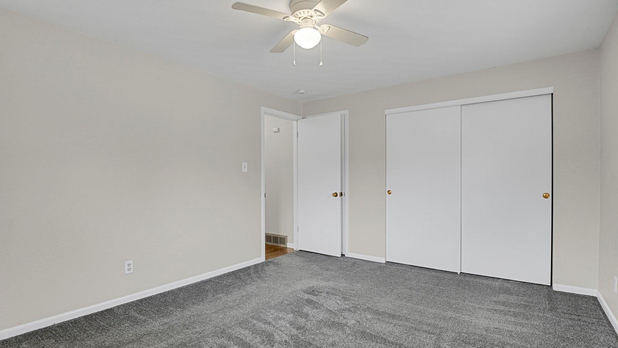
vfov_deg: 61.0
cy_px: 179
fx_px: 295
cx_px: 308
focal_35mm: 18
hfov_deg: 92.7
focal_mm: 17
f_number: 8
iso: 250
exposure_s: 4
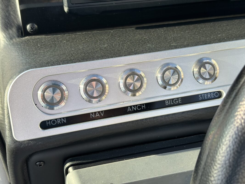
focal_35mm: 52
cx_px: 122
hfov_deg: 36.8
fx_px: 368
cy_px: 92
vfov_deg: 28.0
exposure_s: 1/391
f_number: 1.6
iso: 32
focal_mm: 5.96
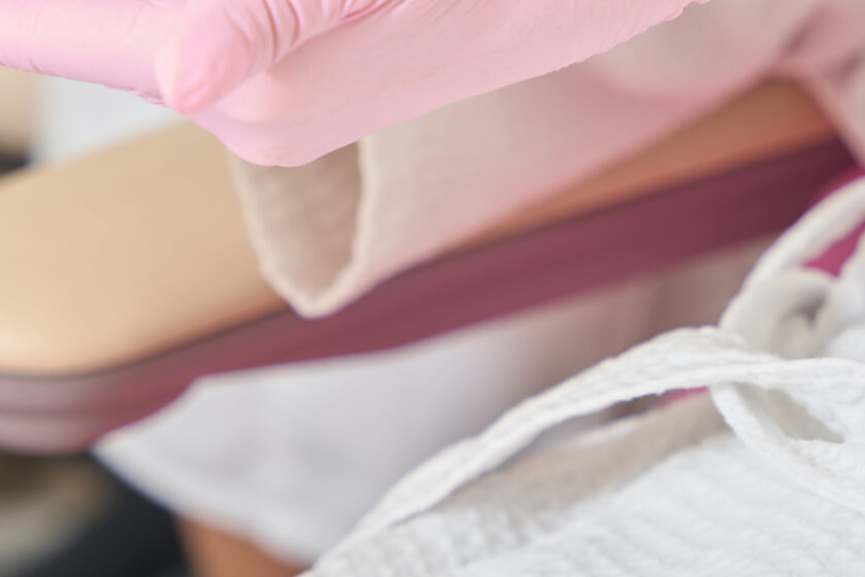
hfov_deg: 9.7
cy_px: -93
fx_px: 5095
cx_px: 477
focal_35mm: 212
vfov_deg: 6.4
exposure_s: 1/250
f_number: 3.2
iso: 100
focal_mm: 70
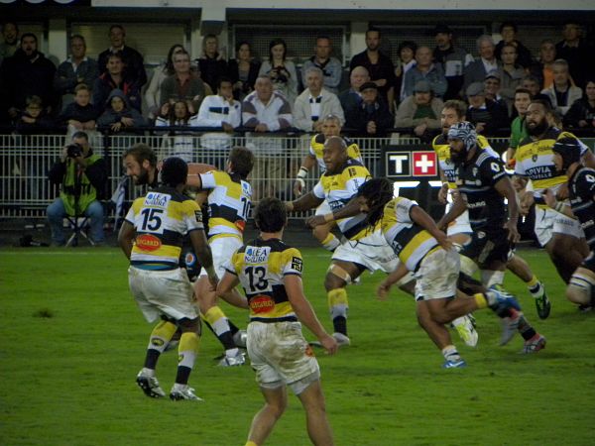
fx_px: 8268
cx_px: 298
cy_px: 223
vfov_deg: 3.1
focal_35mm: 481
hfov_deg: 4.1
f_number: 5
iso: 400
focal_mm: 85.6
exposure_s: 1/210
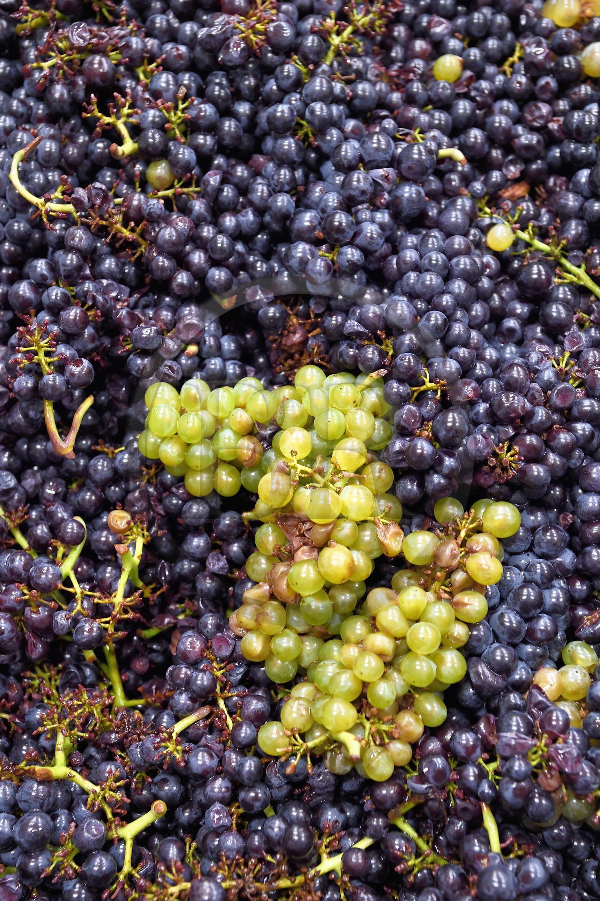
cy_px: 450
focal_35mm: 58
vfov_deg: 34.5
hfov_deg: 23.4
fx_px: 1451
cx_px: 300
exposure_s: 1/10
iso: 1600
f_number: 6.3
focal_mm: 58
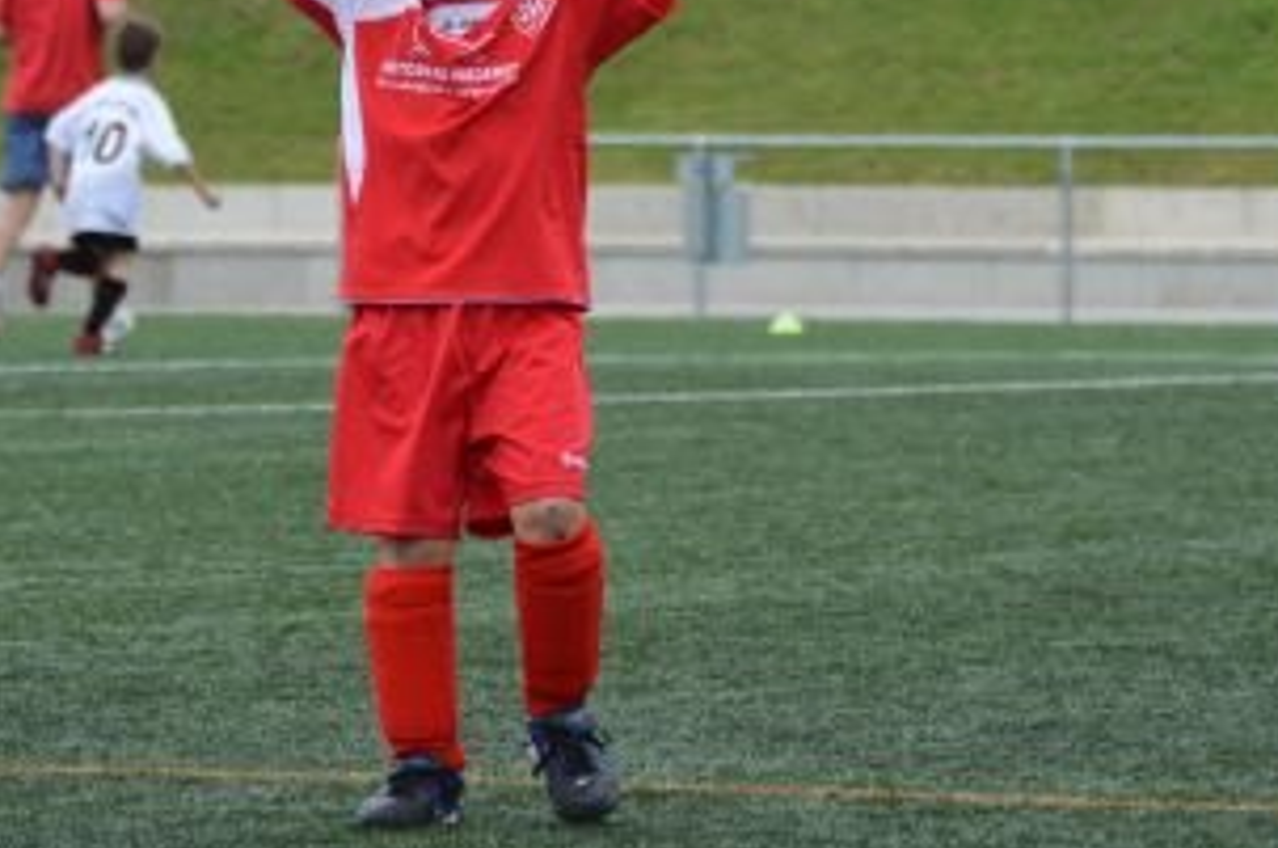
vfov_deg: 4.4
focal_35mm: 312
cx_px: 515
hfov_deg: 6.6
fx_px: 11058
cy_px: 32
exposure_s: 1/1250
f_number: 5.3
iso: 400
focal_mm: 105
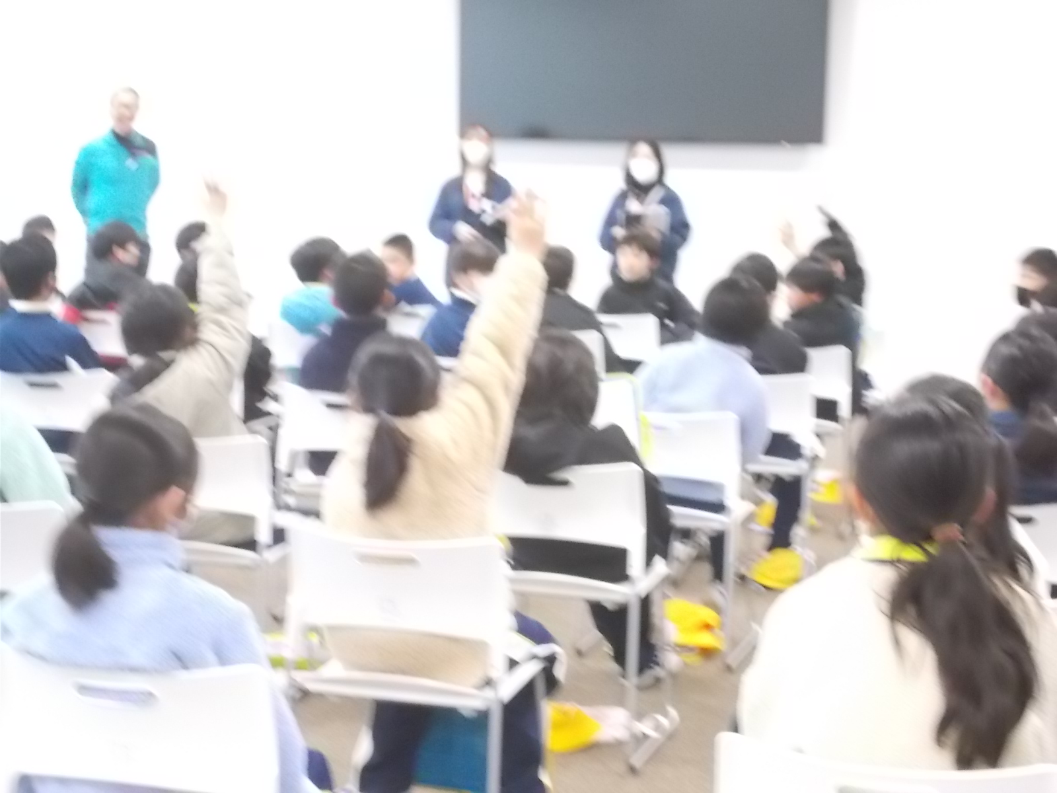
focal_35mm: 66
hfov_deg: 29.4
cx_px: 528
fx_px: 2015
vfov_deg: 22.3
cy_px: 396
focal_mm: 11.8
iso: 800
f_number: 5.3
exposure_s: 1/20
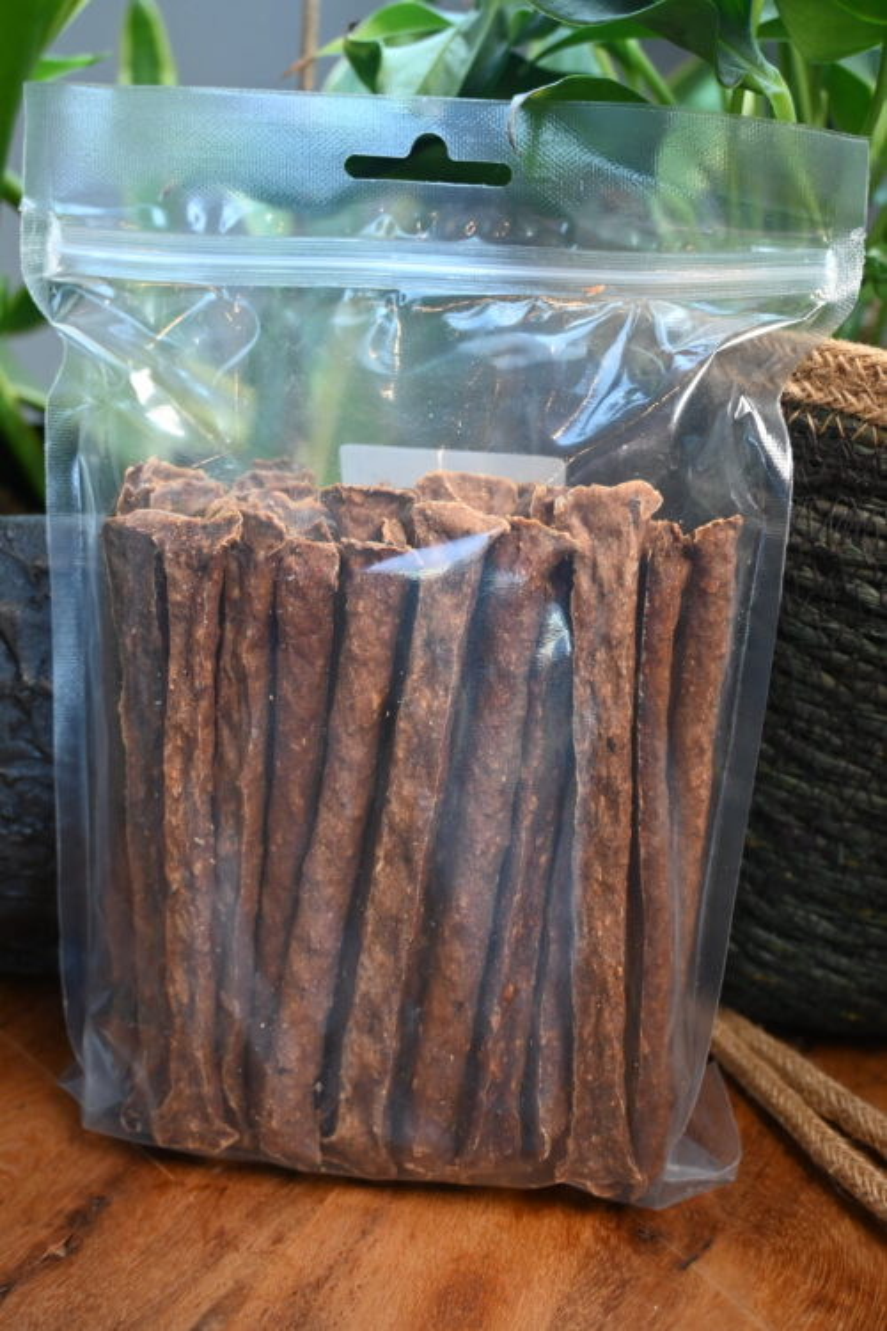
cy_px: 666
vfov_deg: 58.3
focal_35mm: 32
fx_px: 1192
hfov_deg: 40.8
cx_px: 444
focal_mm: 21.5
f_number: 4
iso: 720
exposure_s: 1/125
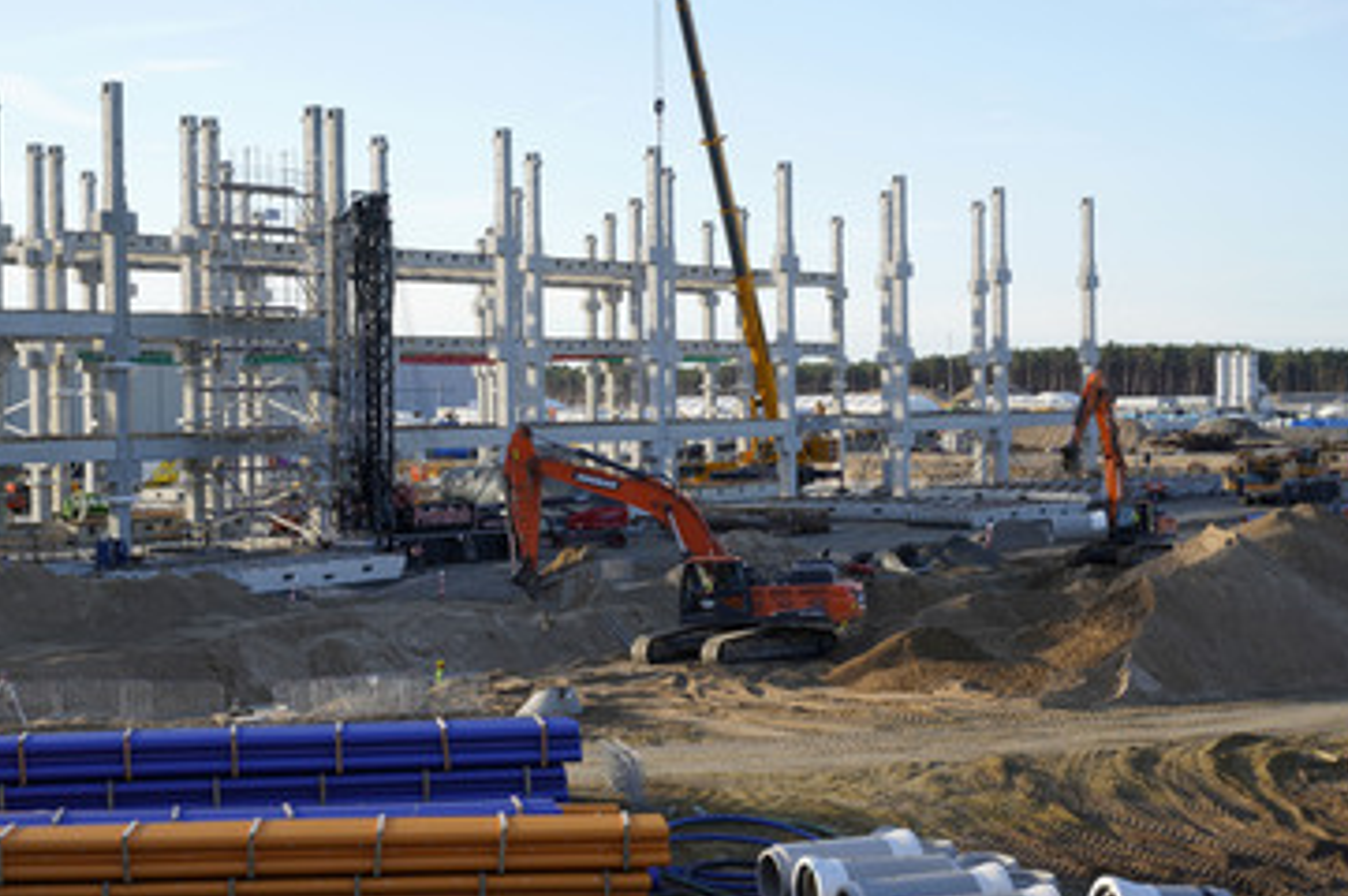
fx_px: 2245
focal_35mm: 60
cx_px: 540
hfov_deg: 33.3
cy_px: 452
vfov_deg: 22.6
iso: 100
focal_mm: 48
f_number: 11
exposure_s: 1/50
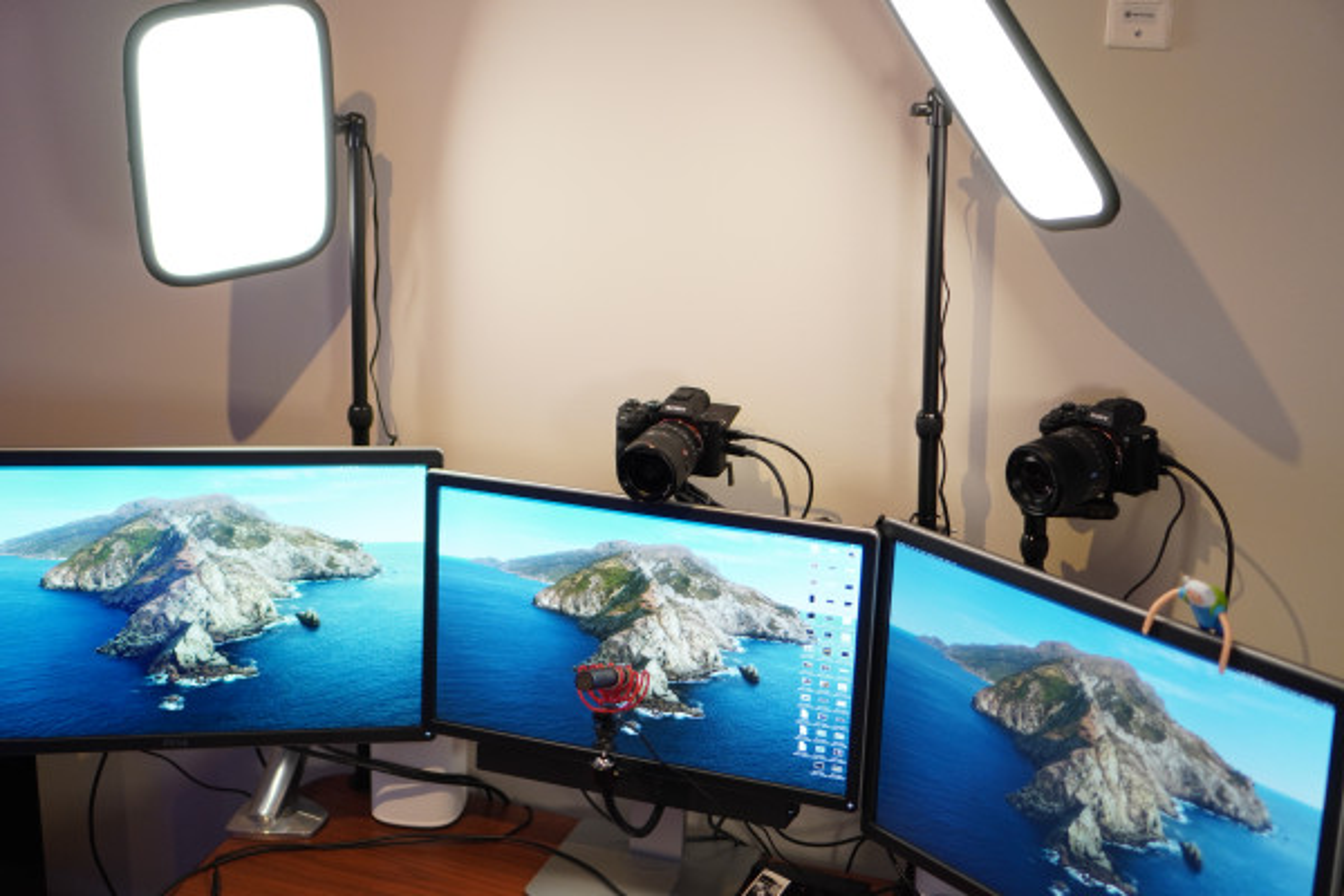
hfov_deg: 37.9
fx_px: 1960
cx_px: 672
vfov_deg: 25.8
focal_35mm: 52
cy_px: 448
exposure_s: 1/160
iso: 500
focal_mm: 35
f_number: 1.8
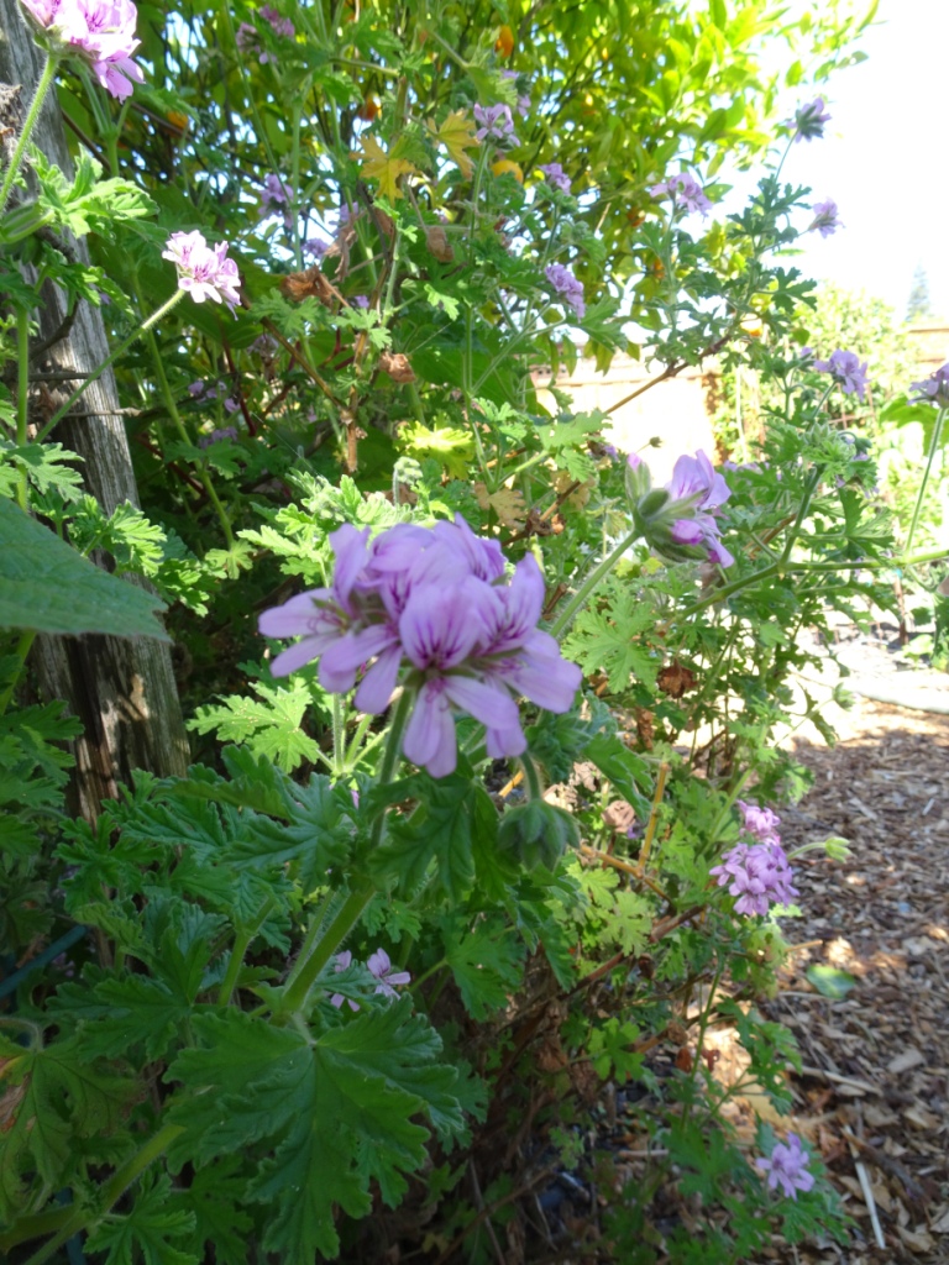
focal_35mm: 24
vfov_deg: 71.6
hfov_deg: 56.8
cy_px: 632
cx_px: 474
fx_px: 877
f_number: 3.5
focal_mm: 4.1
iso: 80
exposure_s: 1/80
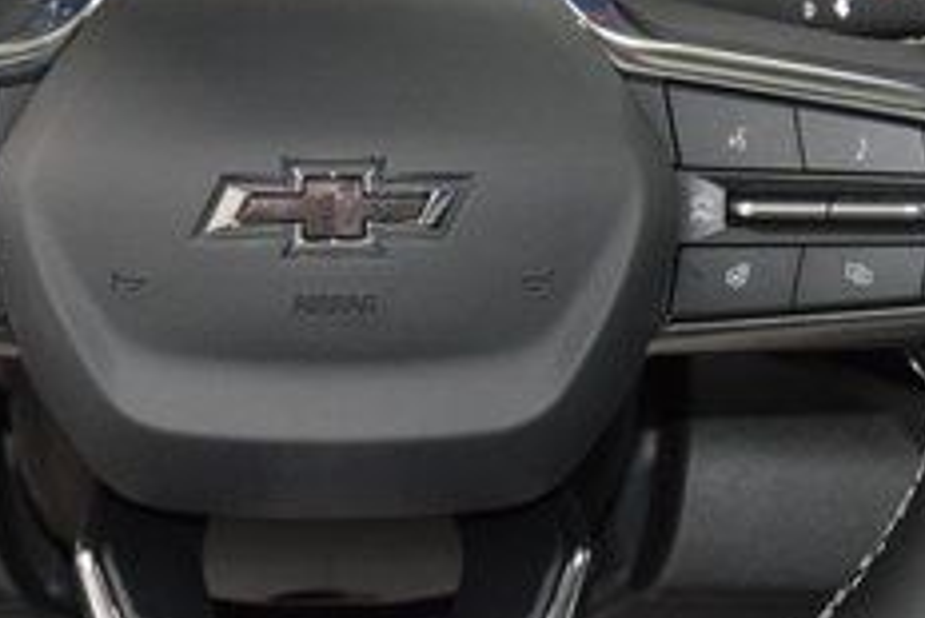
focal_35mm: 128
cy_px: 161
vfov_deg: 10.7
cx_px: 331
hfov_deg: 15.9
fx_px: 3301
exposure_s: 1/60
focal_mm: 31
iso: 2500
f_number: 4
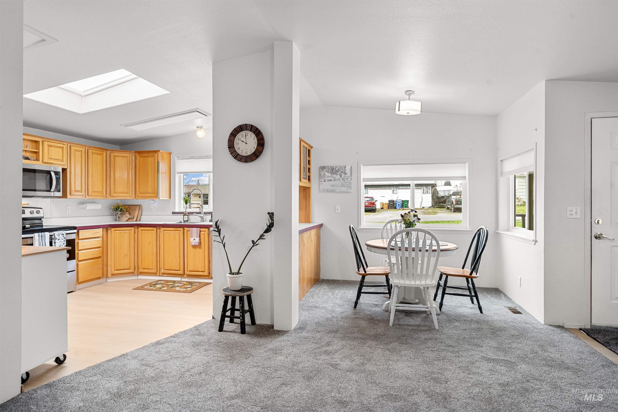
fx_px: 343
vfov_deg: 61.9
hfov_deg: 84.0
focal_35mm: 20
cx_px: 309
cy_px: 206
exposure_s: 1/2
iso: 200
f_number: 8
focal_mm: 20
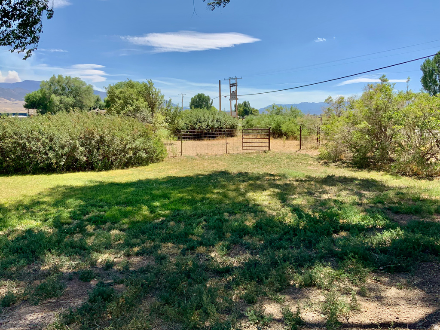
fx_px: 369
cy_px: 165
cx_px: 220
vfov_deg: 48.2
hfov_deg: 61.7
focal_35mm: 29
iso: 16
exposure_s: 1/1912
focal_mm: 3
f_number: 1.8
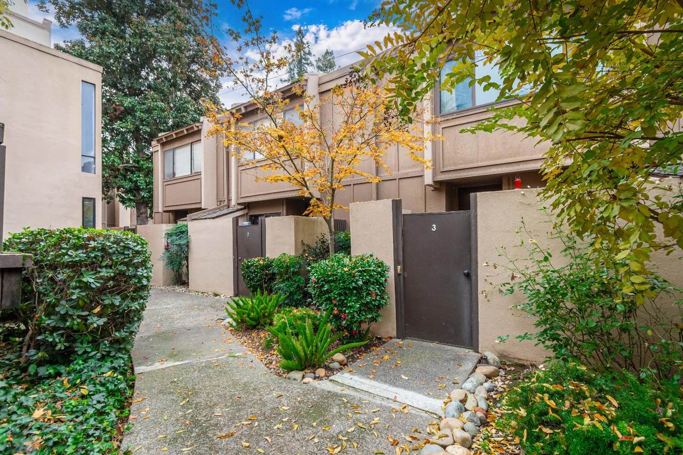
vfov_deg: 77.3
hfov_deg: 100.4
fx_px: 285
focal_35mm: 15
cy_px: 228
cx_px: 342
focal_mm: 10
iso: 320
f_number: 6.3
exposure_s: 1/125
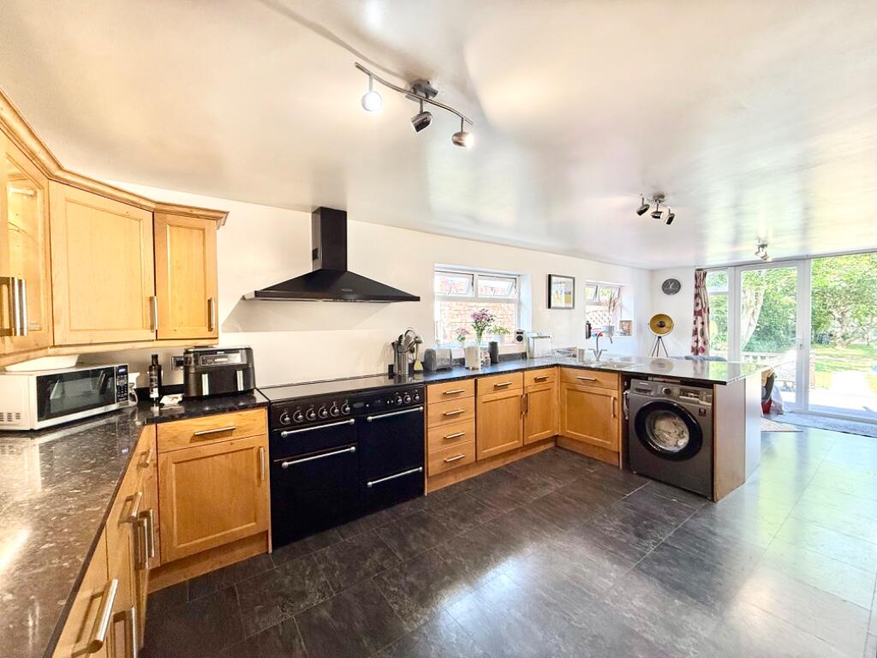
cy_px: 329
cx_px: 438
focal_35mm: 14
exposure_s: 1/100
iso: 125
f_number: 2.2
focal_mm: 2.22
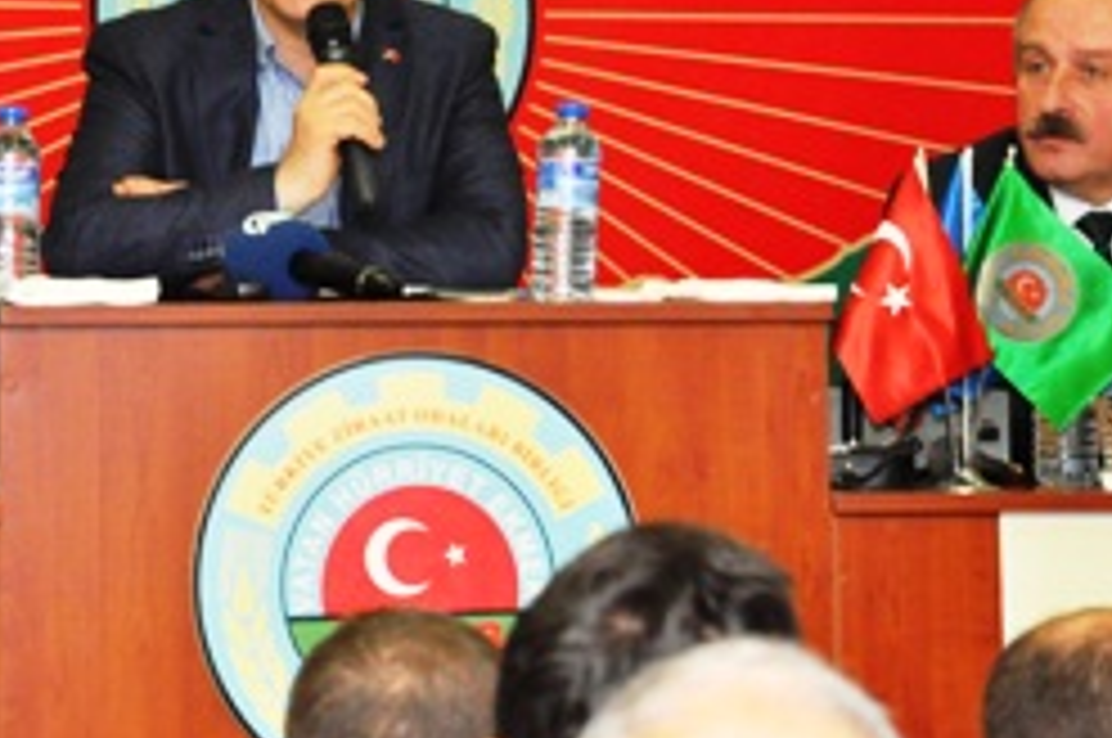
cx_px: 232
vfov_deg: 6.5
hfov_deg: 9.7
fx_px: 6509
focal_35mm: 211
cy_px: 58
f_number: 6.3
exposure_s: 1/60
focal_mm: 70
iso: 3200
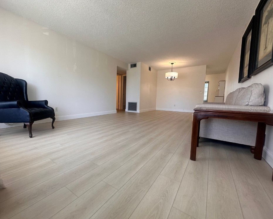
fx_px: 121
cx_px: 127
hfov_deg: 96.6
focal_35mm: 15
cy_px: 110
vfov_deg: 84.0
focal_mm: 2.22
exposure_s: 1/120
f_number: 2.2
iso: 100
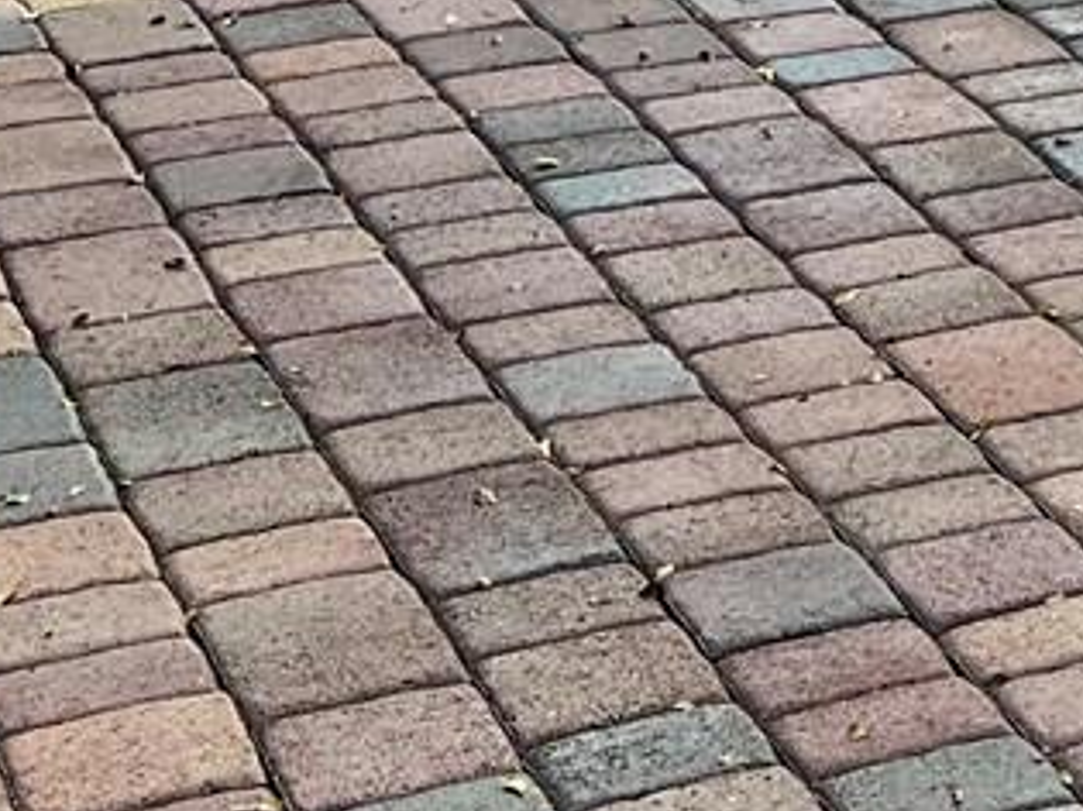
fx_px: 4128
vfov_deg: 10.1
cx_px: 1932
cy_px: -990
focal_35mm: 132
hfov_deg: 13.5
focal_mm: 5.7
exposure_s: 1/846
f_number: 1.5
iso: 50
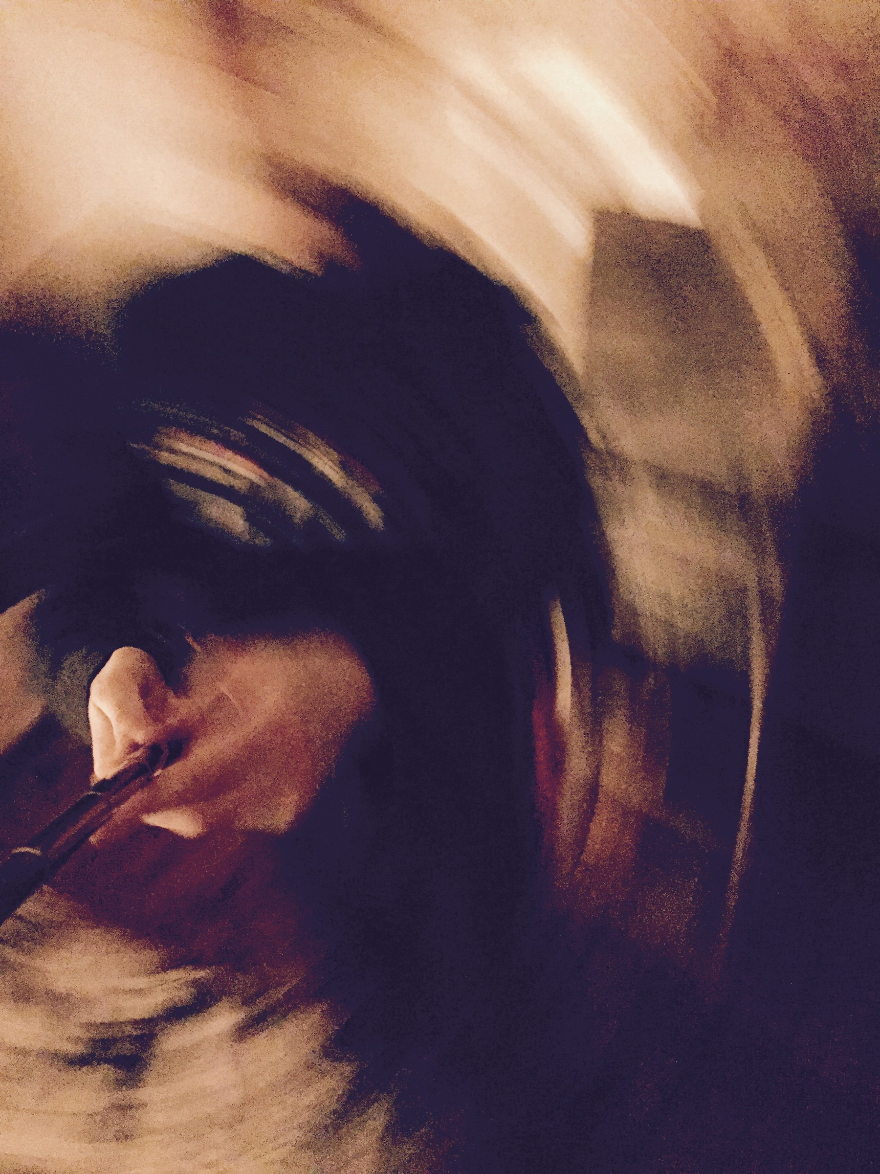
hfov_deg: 48.2
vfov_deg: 61.7
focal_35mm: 29
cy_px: 587
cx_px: 440
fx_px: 983
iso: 1600
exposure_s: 1/17
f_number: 2.2
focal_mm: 4.15
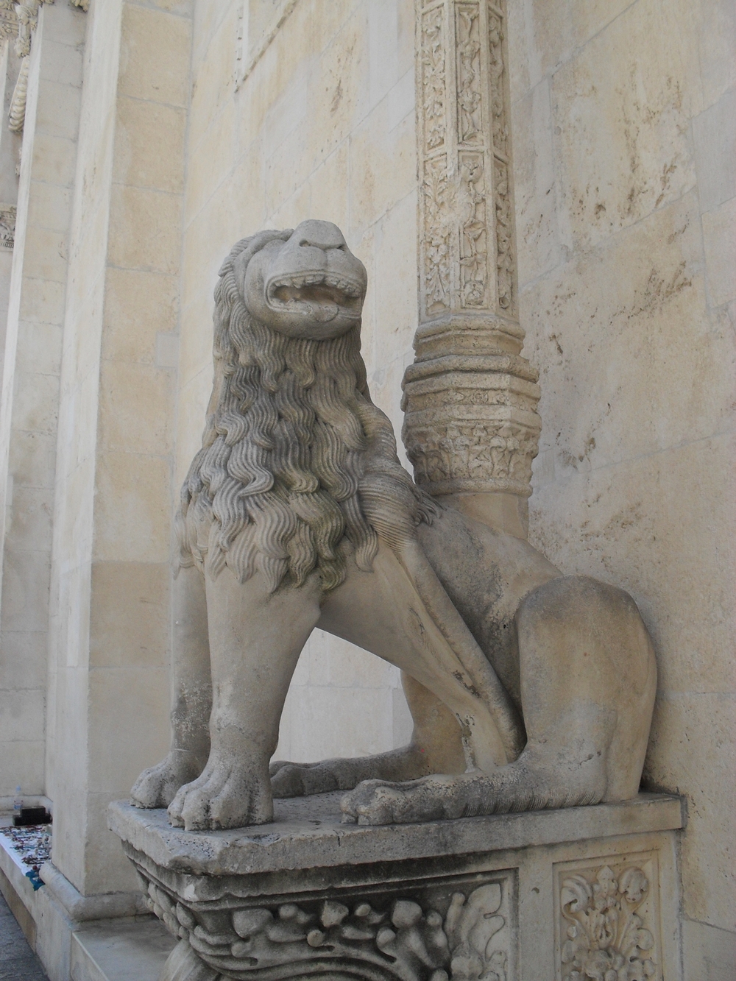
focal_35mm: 35
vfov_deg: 52.6
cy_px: 490
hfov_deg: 40.7
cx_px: 368
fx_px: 992
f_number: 8.4
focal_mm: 6.3
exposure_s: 1/125
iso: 100
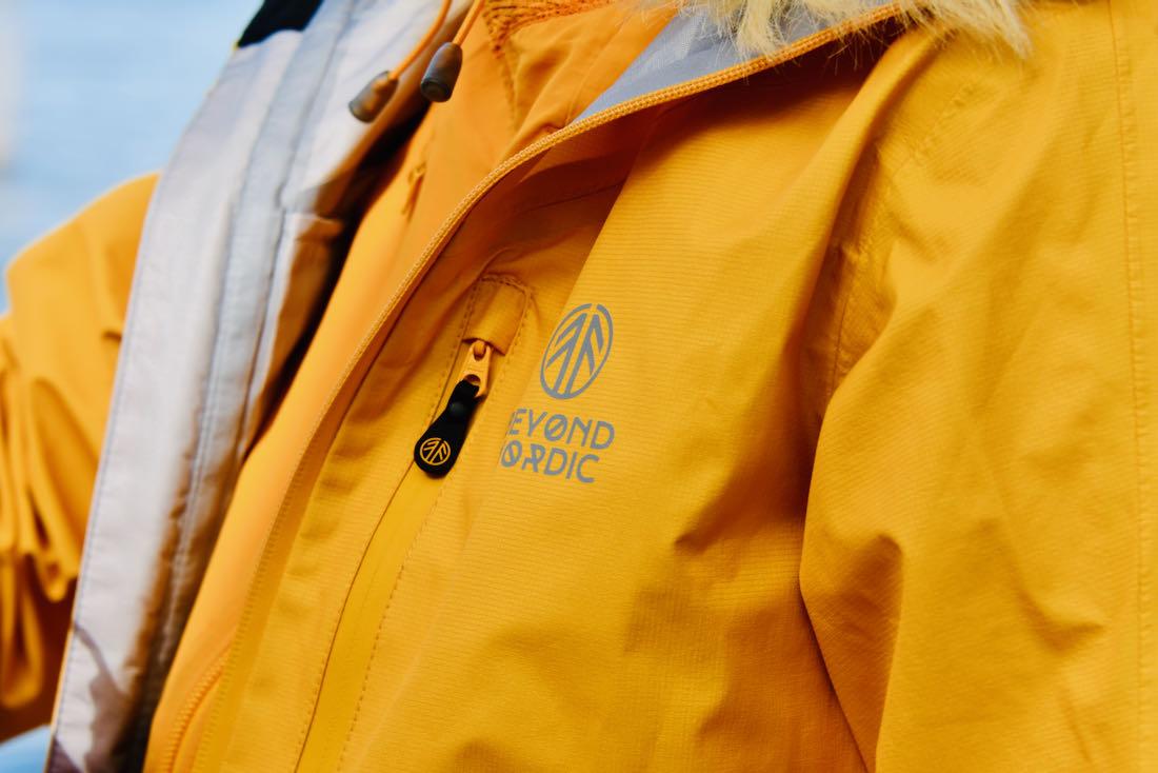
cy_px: 386
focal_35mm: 138
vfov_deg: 9.9
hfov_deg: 14.9
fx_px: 4440
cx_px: 579
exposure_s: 1/250
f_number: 8
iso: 160
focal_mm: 92
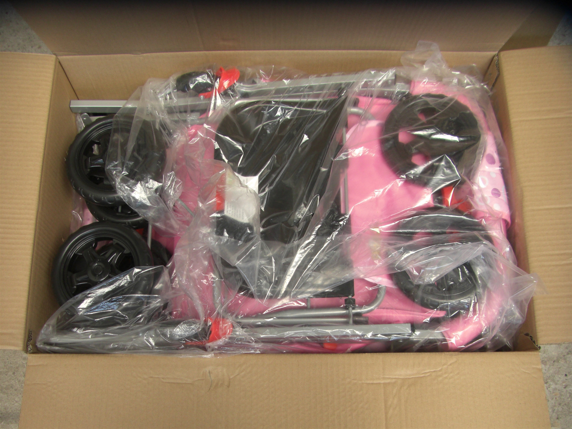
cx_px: 286
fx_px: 628
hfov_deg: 49.0
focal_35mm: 38
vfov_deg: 37.7
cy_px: 214
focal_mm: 6.3
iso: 100
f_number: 3.4
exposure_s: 1/125
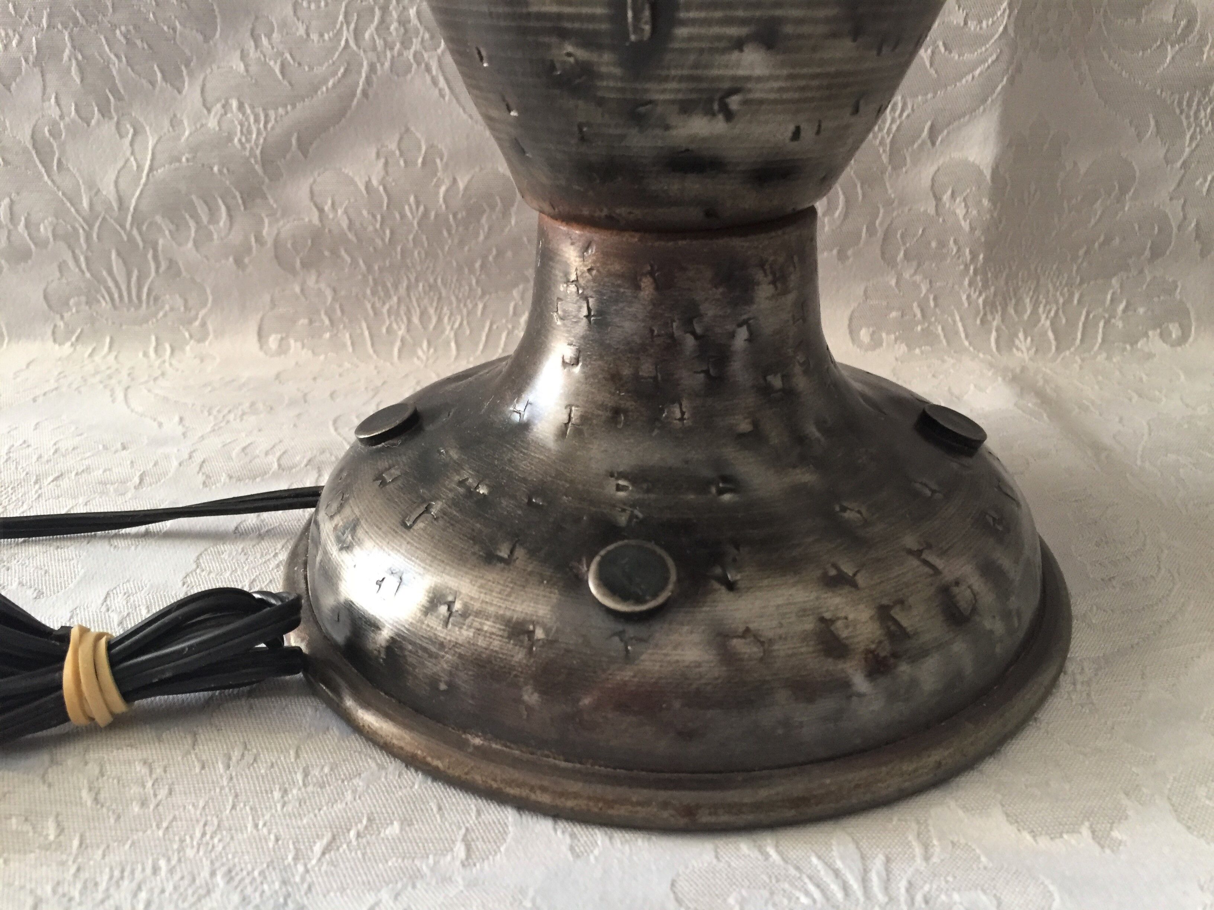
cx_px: 607
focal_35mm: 29
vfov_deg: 48.2
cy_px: 455
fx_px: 1017
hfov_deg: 61.7
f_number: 2.2
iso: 200
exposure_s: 1/33
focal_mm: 4.15
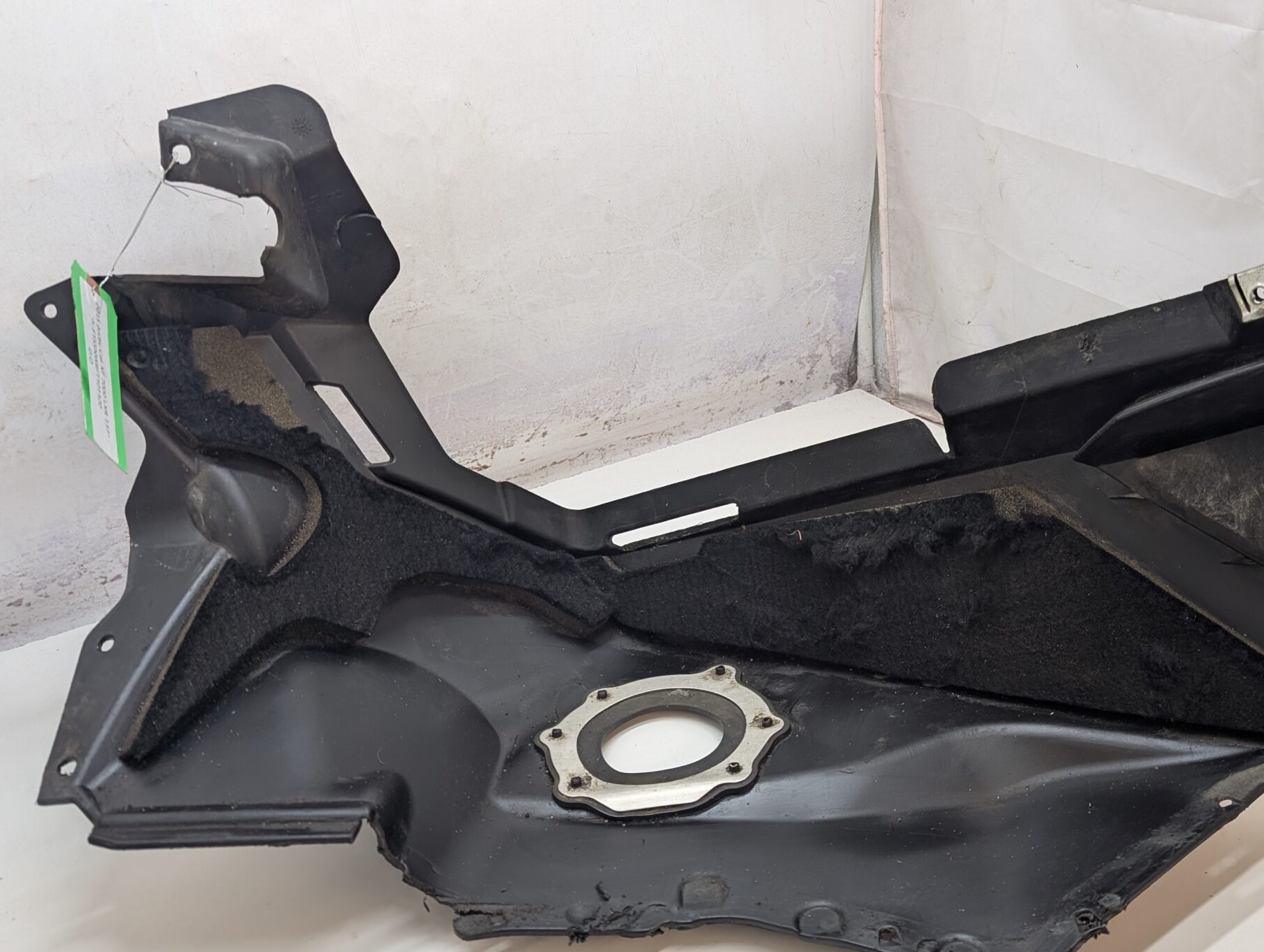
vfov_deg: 41.9
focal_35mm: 34
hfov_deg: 52.5
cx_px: 872
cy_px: 448
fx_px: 1243
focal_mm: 6.9
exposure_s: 1/49
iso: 71
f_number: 1.68
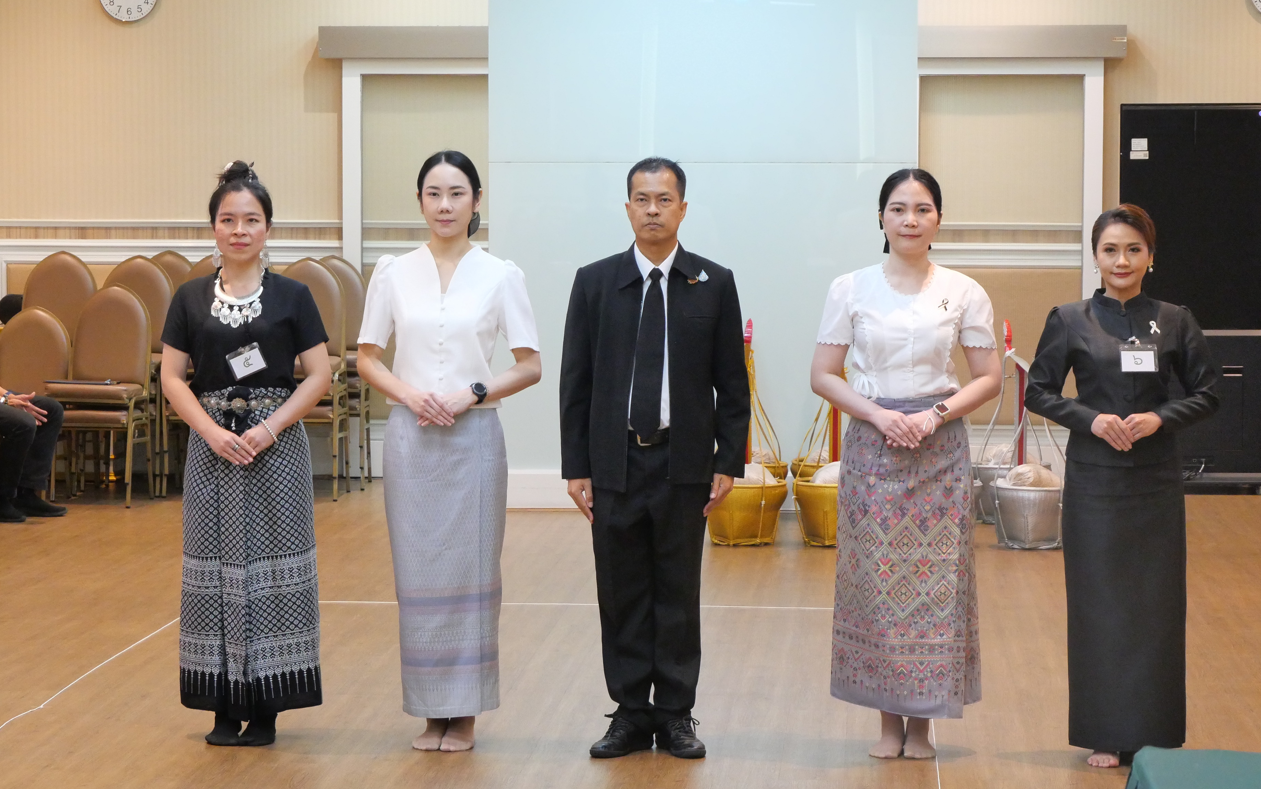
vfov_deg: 12.6
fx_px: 3574
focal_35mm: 104
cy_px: 400
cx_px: 630
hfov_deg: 20.0
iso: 3200
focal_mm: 49
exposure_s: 1/40
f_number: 5.6
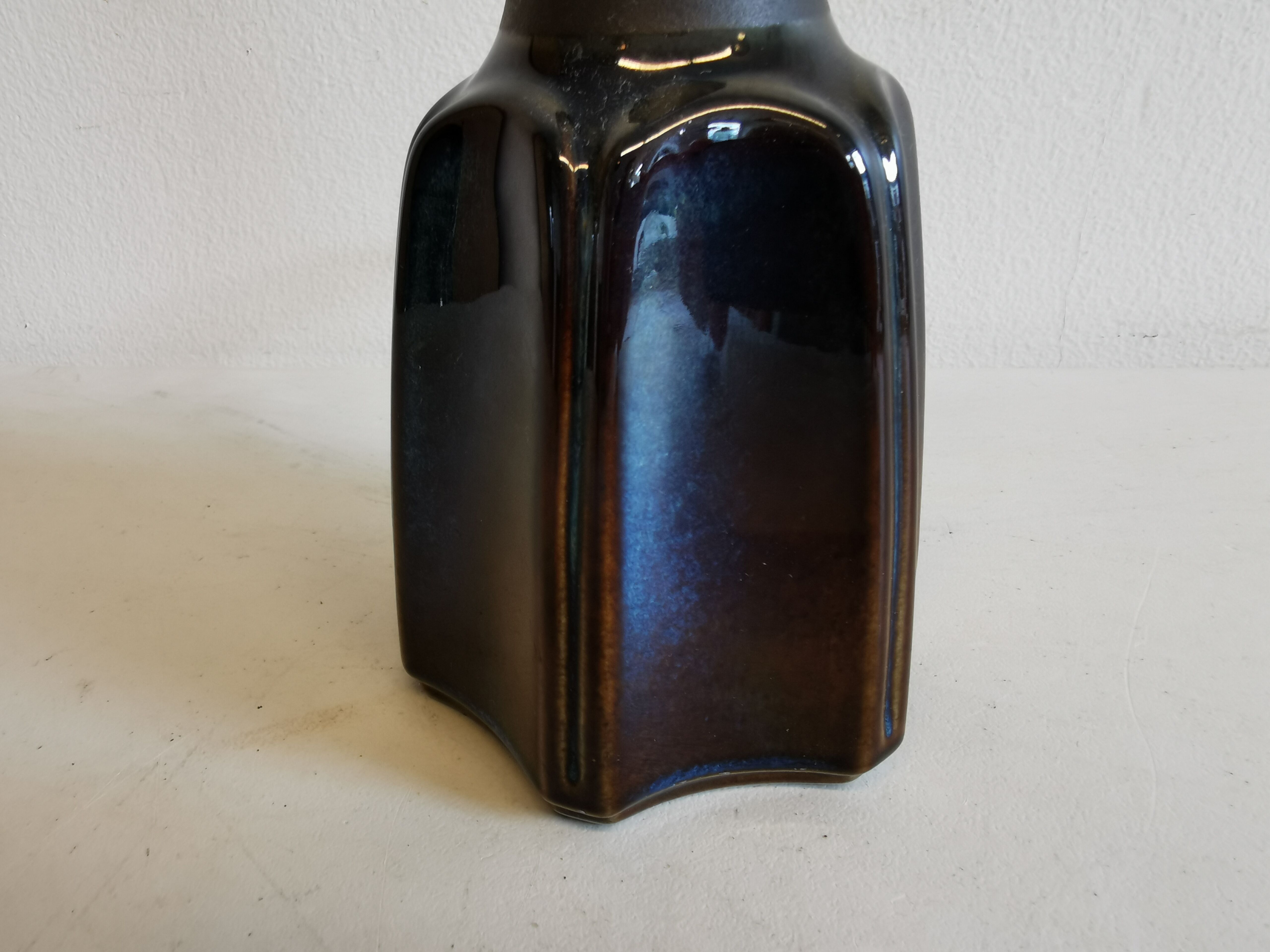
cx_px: 635
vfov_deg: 53.1
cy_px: 476
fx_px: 954
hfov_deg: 67.3
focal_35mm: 26
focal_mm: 2.35
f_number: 2.2
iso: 100
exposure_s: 1/60
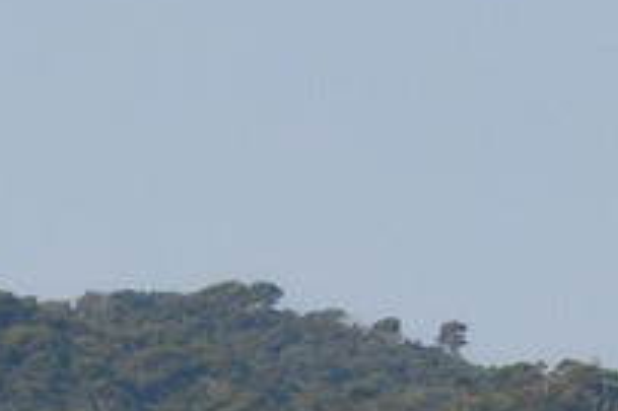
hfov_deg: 1.3
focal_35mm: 1580
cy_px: 944
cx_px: -1376
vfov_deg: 0.9
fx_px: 27101
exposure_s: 1/400
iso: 200
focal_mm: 200
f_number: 9
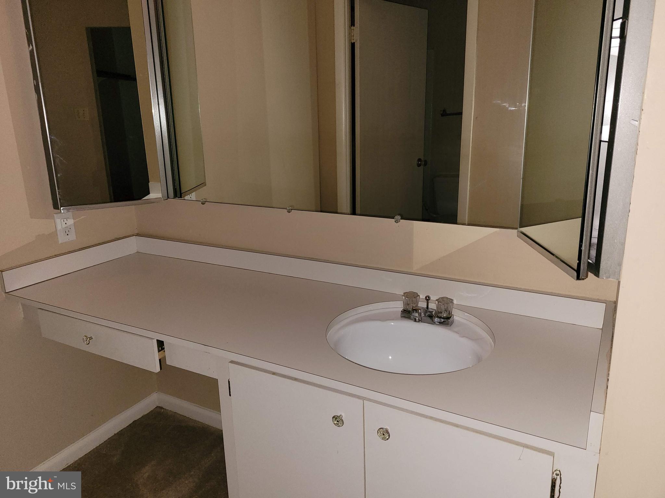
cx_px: 332
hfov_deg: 67.3
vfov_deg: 53.1
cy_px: 249
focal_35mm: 26
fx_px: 499
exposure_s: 1/21
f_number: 1.8
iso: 125
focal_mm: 5.4
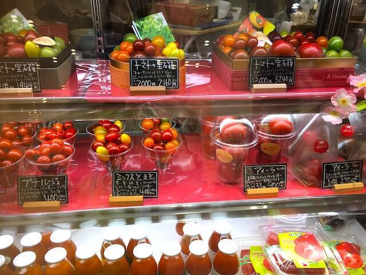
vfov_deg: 48.2
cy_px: 138
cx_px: 183
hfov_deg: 61.7
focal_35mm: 29
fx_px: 307
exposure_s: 1/60
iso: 32
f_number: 2.2
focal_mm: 4.15
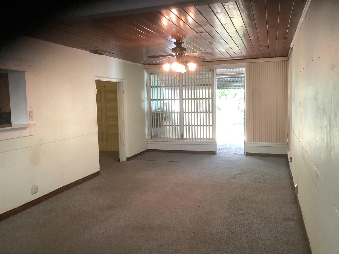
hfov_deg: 58.4
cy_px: 127
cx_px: 170
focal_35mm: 31
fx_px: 304
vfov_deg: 45.4
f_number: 2.4
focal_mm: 3.3
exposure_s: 1/60
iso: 200
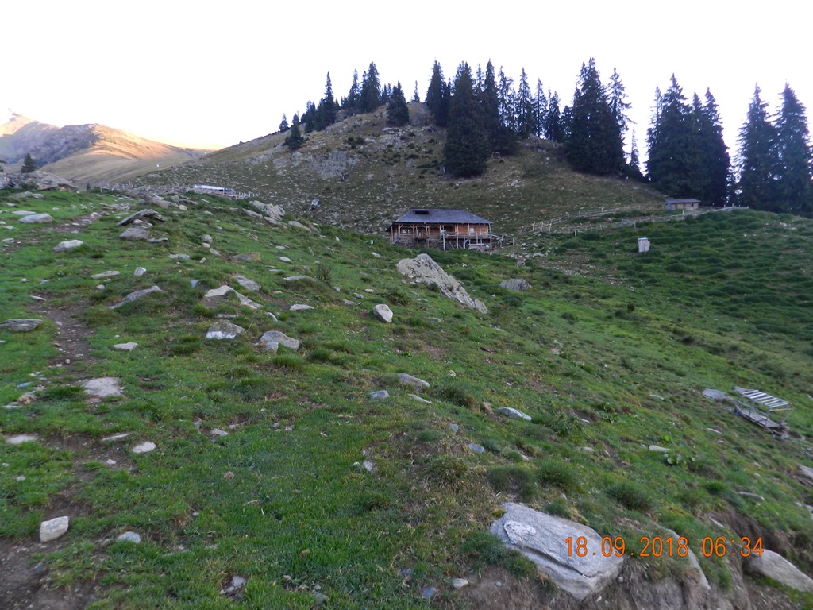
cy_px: 305
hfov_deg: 73.9
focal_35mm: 23
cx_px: 406
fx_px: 540
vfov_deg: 58.9
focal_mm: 4
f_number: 3.4
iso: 160
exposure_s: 1/80
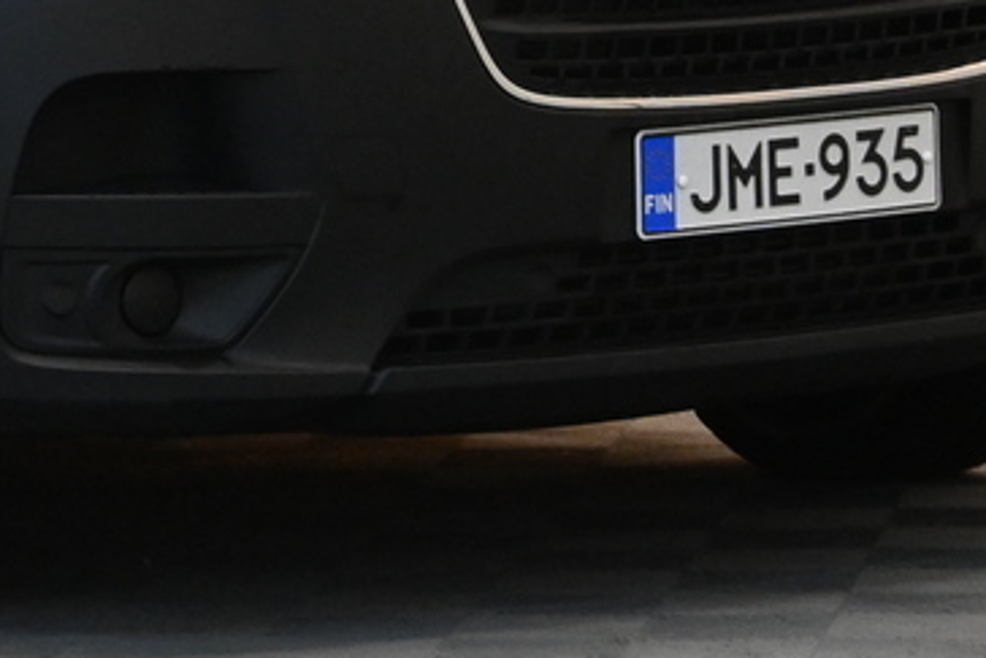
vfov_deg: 4.5
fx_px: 8226
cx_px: -371
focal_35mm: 300
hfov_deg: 6.8
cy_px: -802
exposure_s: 1/80
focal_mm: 45
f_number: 6
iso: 2000
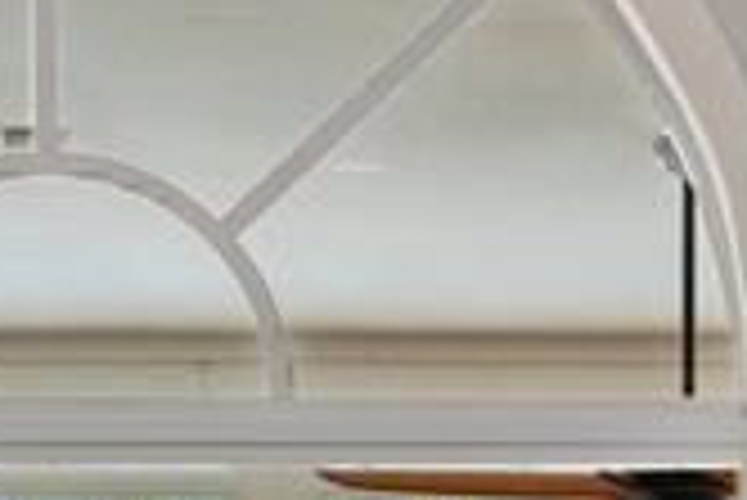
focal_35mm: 111
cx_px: 544
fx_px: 2305
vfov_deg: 11.4
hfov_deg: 18.3
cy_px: 914
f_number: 8
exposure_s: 1
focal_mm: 18
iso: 320
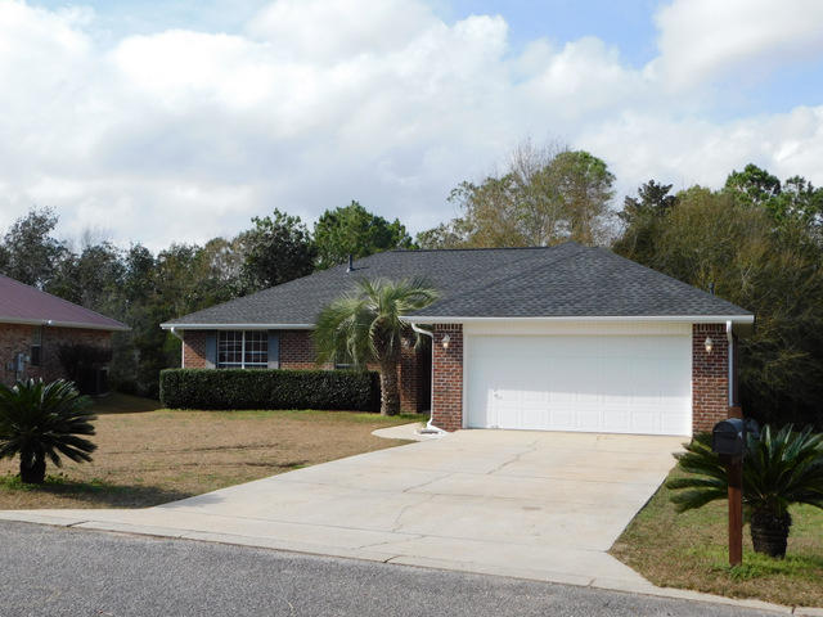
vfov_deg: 36.0
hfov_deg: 46.8
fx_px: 951
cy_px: 308
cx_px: 412
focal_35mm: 40
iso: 125
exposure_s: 1/1000
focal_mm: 7.1
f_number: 3.6
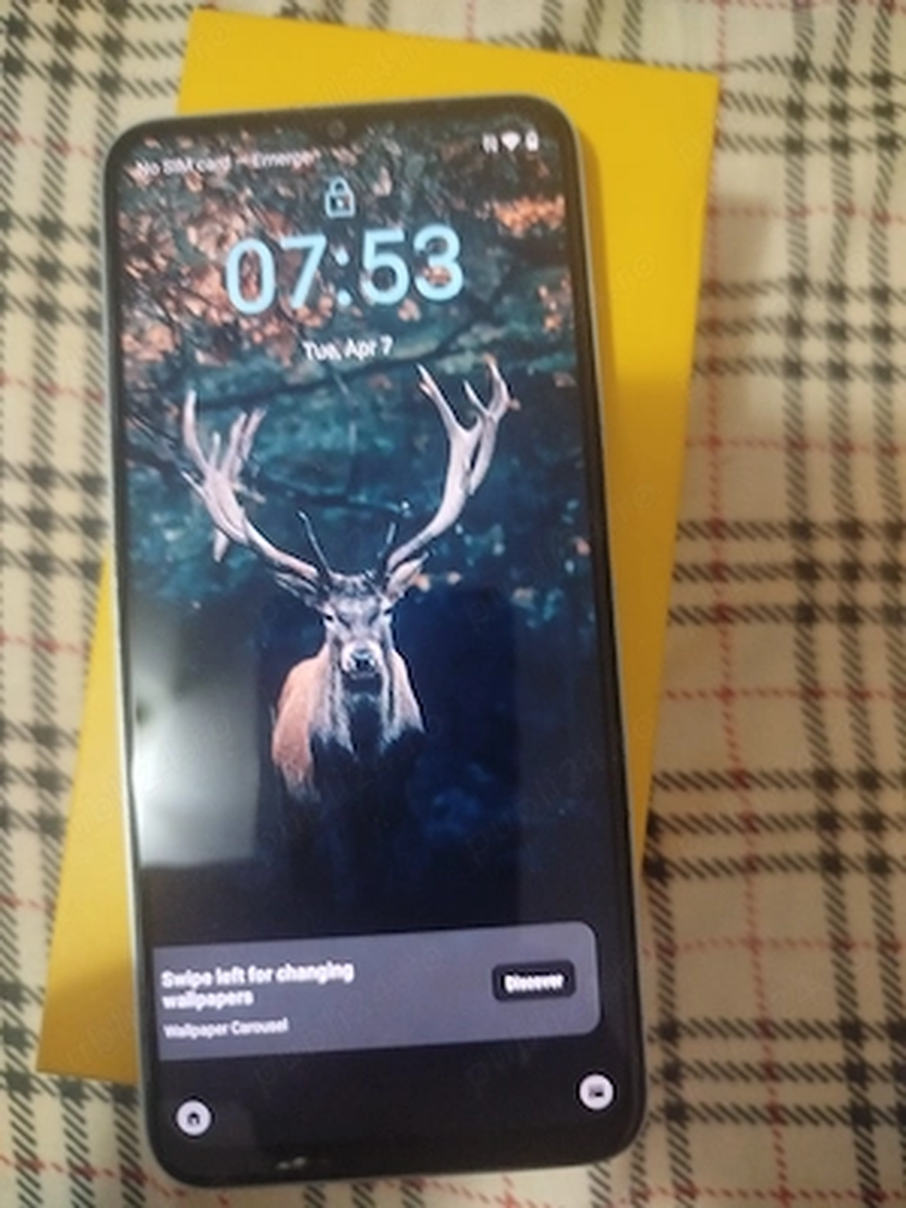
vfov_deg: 71.6
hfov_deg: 56.8
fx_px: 838
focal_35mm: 24
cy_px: 604
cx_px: 453
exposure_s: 1/17
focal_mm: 5.31
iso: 1600
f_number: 1.7
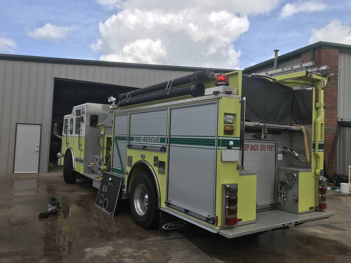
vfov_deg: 49.7
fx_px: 284
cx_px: 176
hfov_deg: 63.4
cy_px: 132
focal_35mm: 28
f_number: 1.8
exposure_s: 1/2083
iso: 20
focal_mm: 3.99
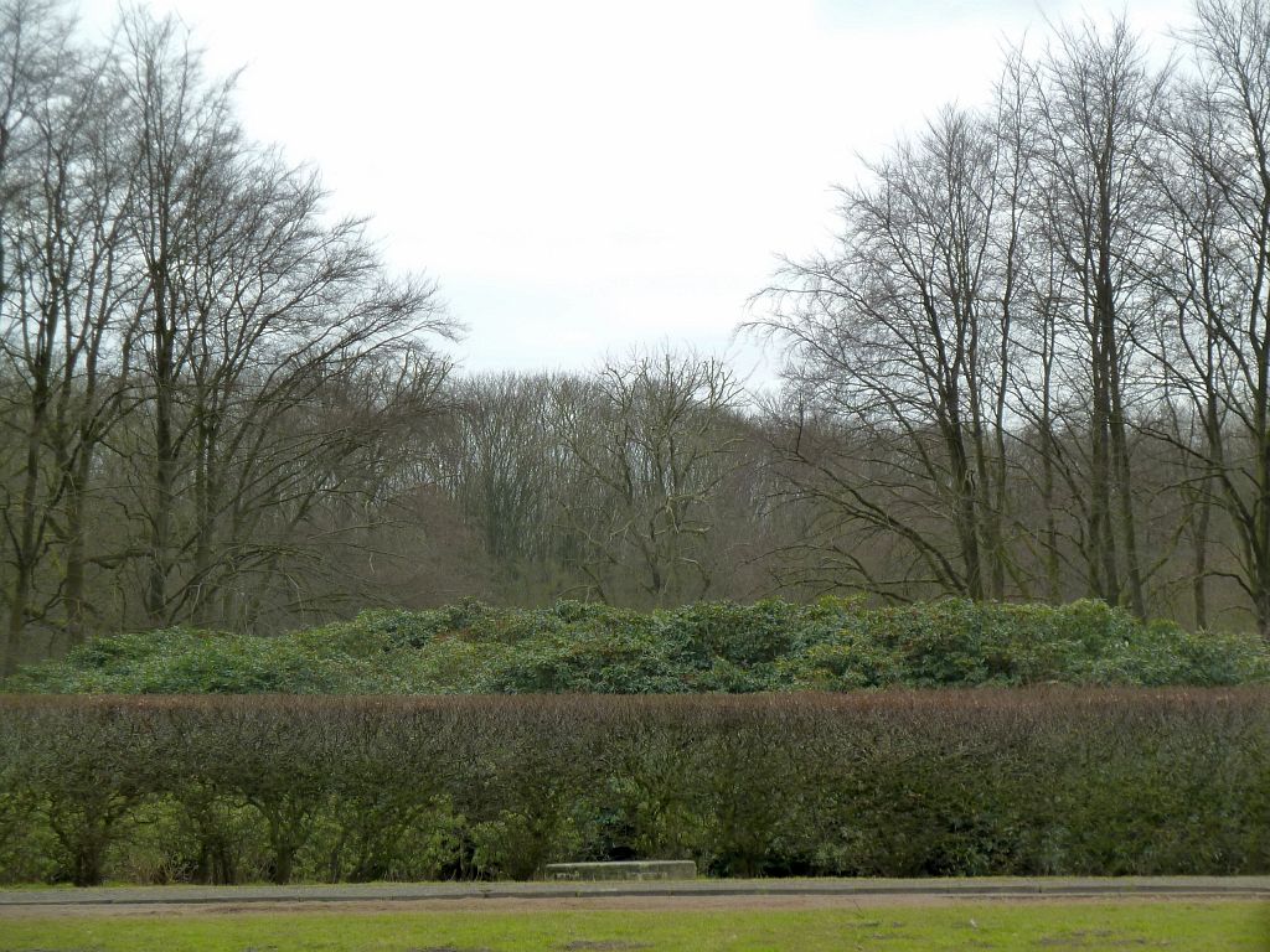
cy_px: 476
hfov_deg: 15.4
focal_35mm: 128
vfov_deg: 11.6
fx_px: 4696
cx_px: 635
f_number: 4.4
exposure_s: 1/100
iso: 125
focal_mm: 21
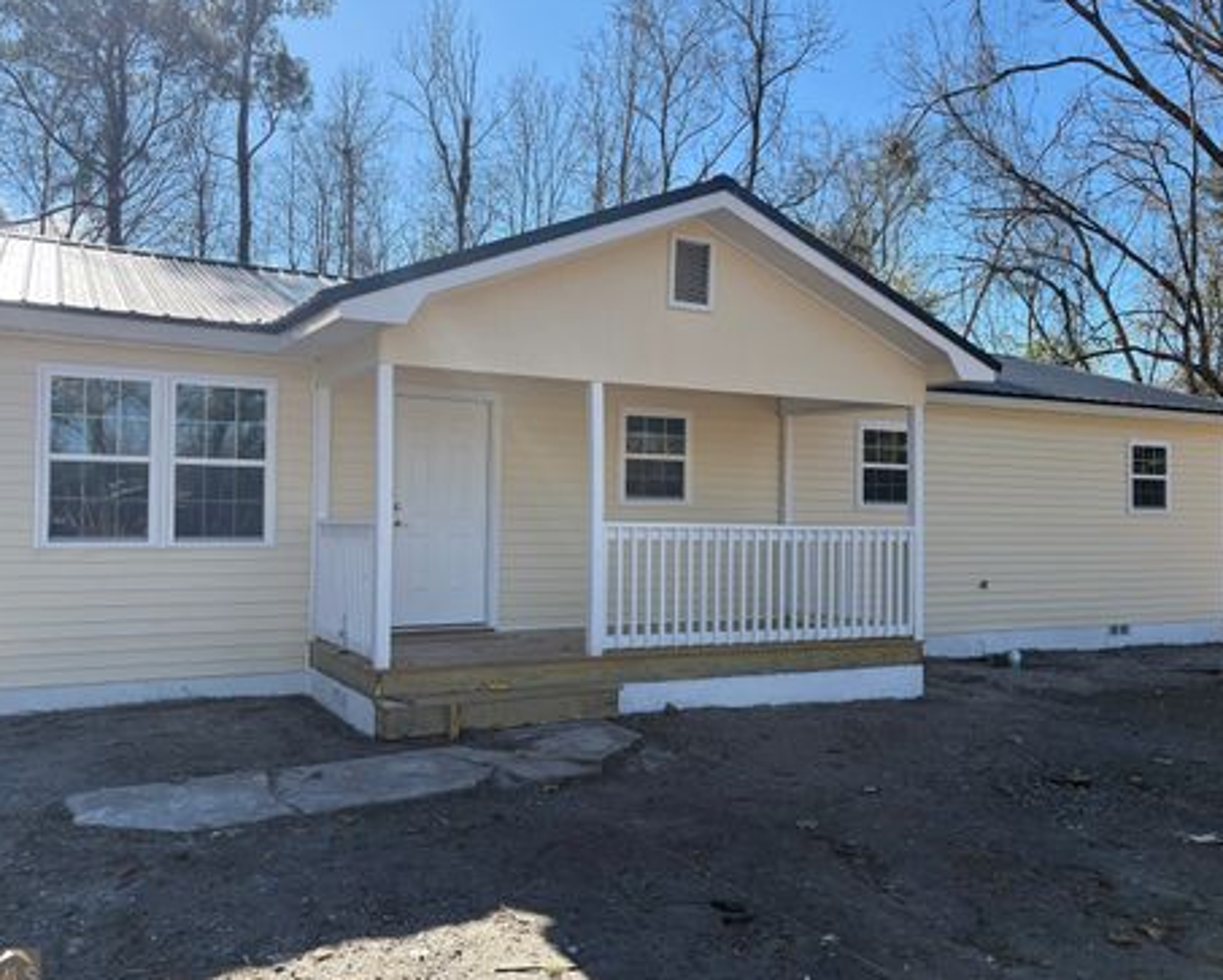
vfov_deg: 51.6
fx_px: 1014
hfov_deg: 62.1
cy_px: 493
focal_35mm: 28
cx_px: 564
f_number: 1.6
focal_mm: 5.96
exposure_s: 1/2283
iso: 64
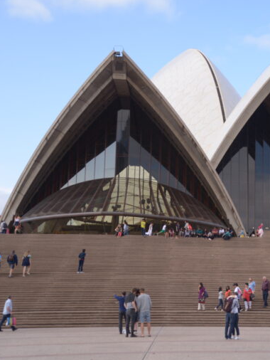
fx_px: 727
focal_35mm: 70
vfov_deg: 27.8
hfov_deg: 20.5
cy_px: 181
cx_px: 255
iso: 200
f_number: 4.2
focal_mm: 48
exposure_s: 1/800
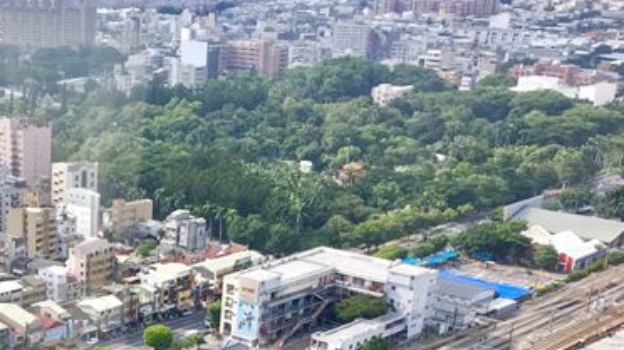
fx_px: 1125
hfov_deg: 28.9
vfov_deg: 16.7
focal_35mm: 68
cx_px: -7
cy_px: 452
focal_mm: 4.15
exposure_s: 1/120
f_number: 2.2
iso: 25
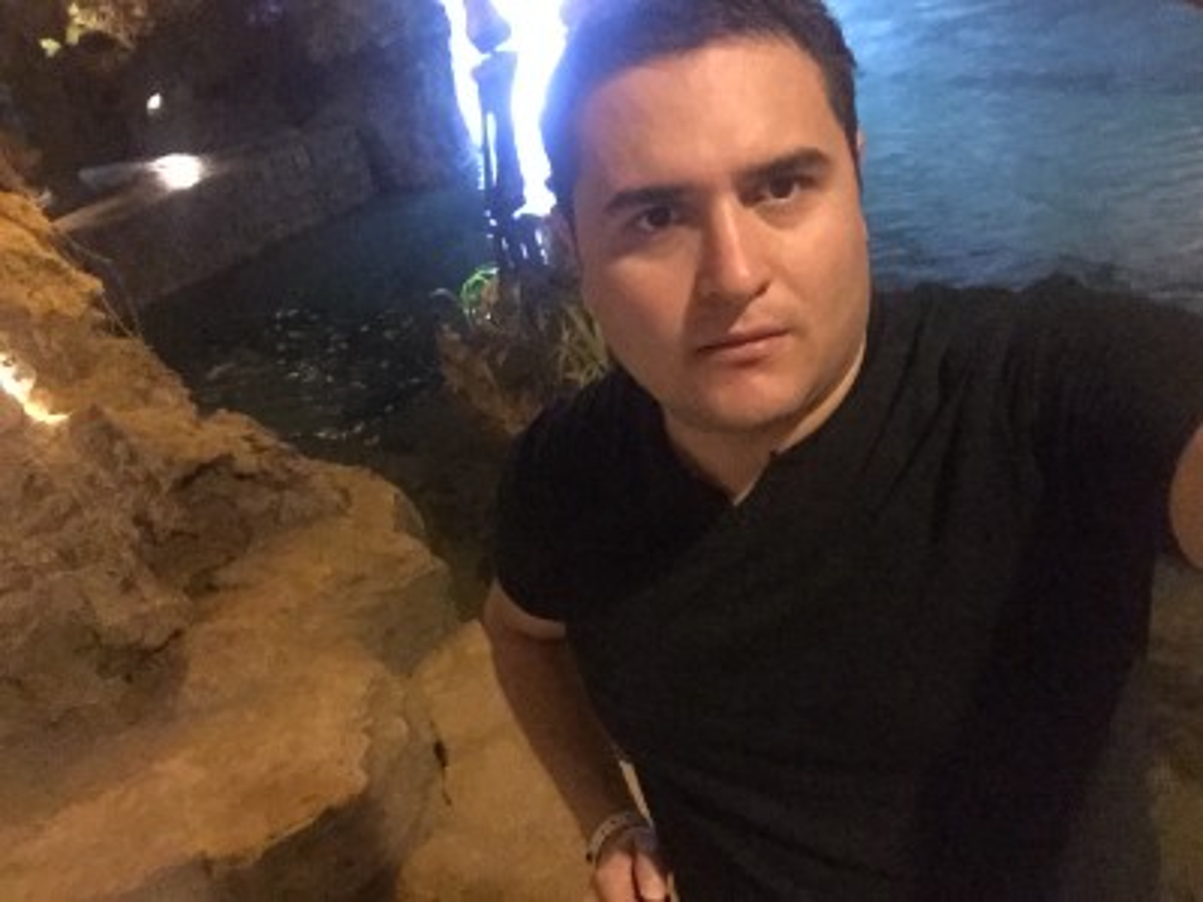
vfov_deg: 45.4
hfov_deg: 58.4
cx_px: 602
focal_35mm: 31
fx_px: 1077
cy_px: 451
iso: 1000
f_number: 2.2
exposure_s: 1/15
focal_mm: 2.65
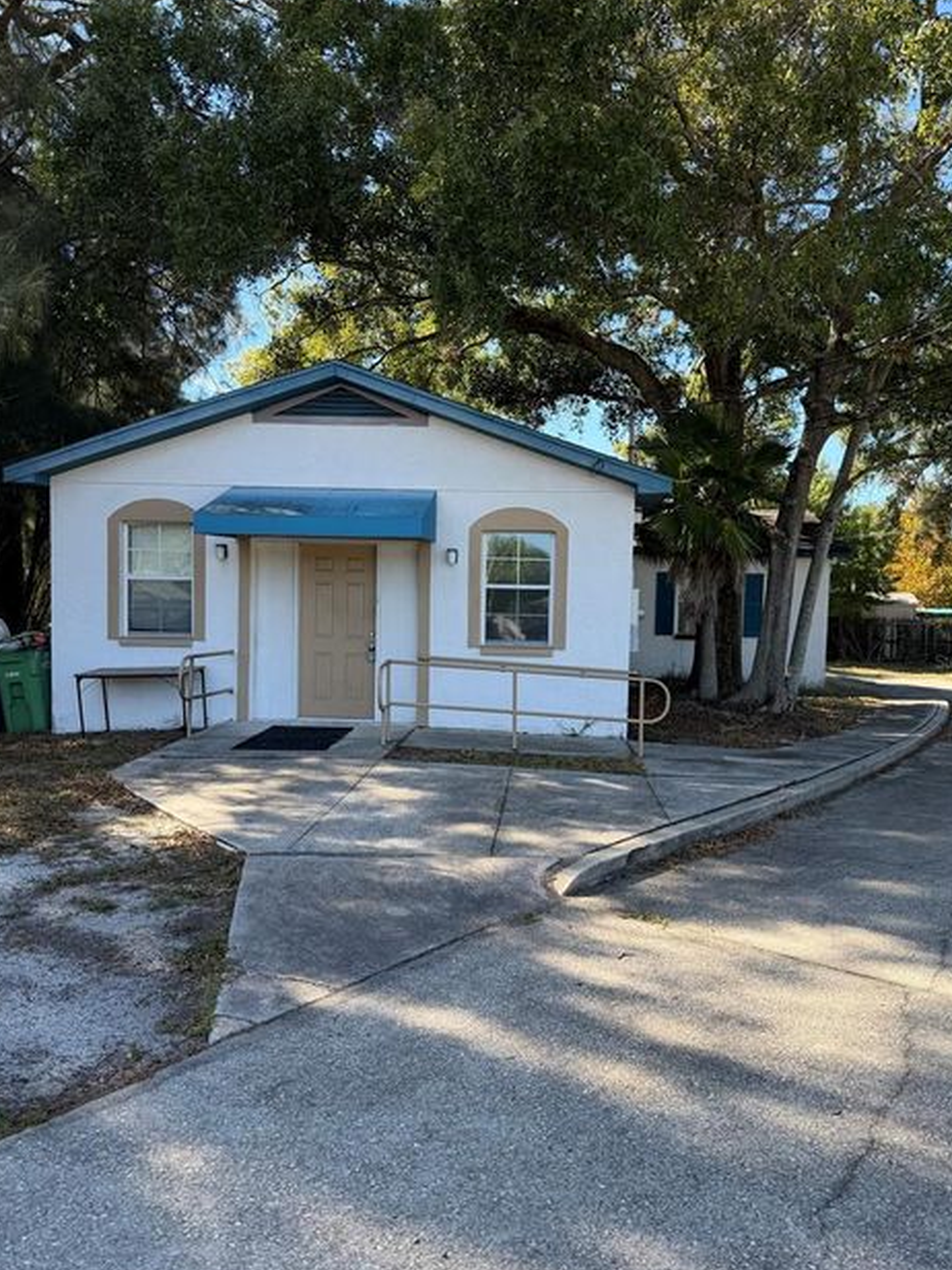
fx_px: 953
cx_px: 501
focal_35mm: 26
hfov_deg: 53.0
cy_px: 661
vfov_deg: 67.3
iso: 80
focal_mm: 6.76
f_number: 1.78
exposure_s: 1/868
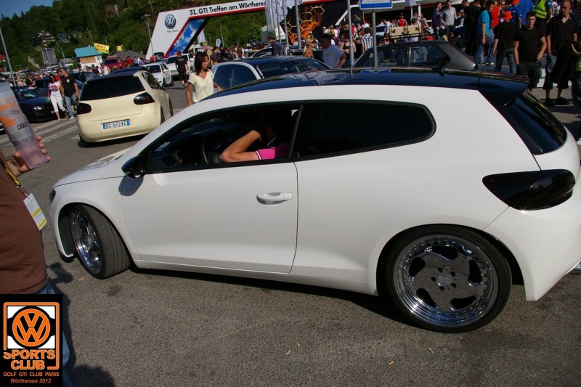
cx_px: 290
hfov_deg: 67.4
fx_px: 436
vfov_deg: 47.9
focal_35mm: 27
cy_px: 194
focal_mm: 18
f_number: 8
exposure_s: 1/750
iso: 200
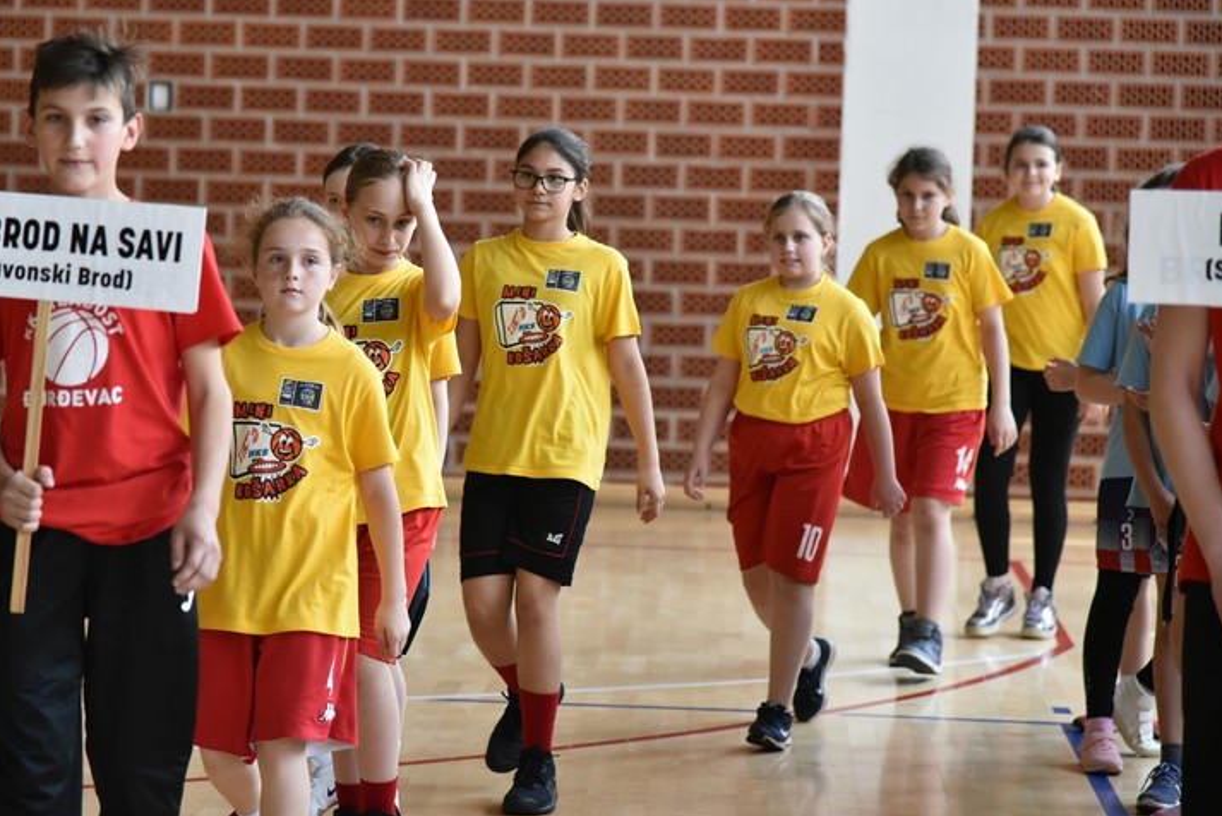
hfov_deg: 14.9
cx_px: 536
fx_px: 4686
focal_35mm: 138
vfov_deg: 9.9
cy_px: 356
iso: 3200
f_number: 4
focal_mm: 120
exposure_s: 1/1000
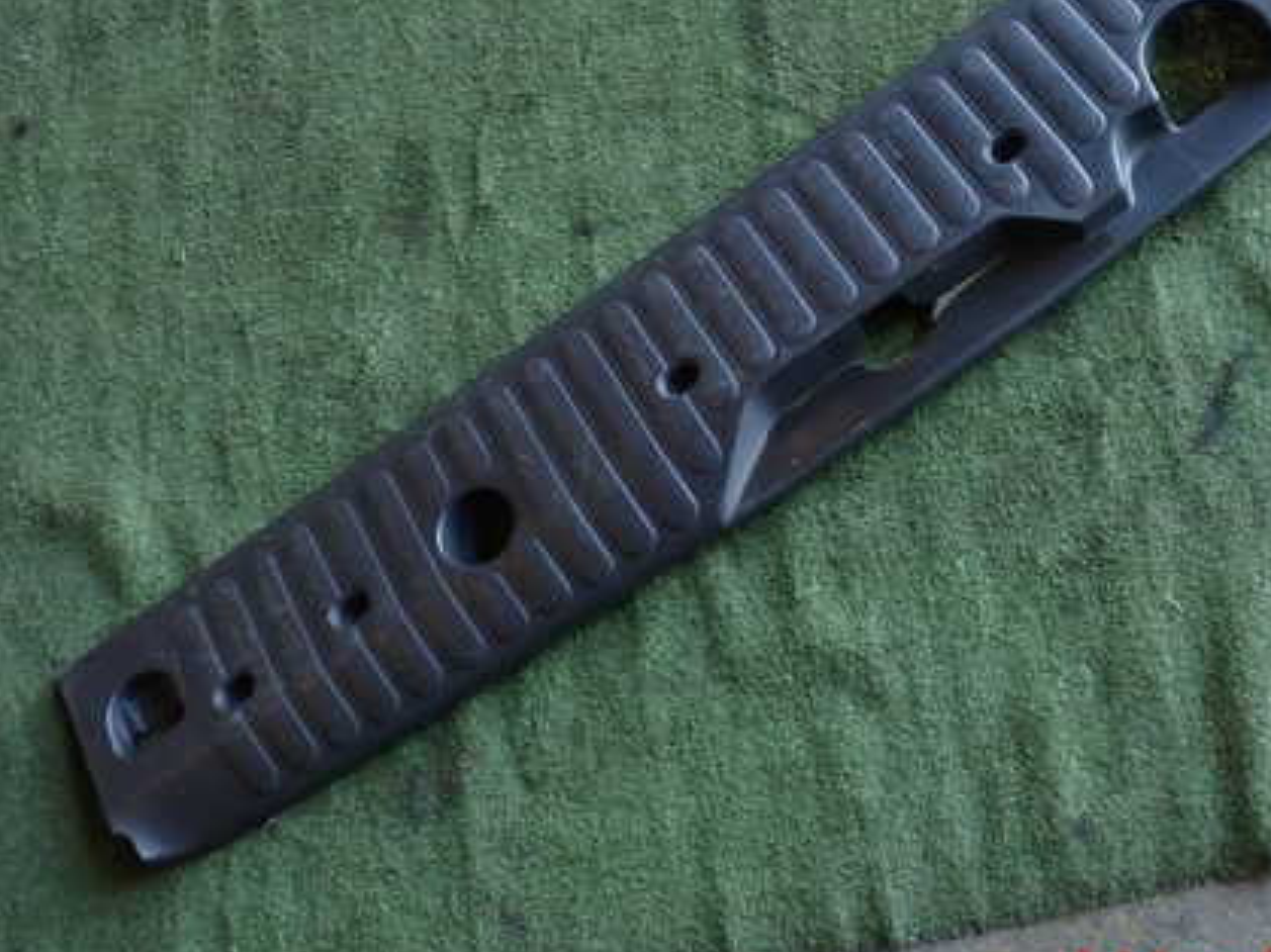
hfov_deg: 43.2
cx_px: 852
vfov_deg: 33.4
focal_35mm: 43
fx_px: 1578
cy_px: 337
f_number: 2.3
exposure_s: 1/50
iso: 200
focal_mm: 5.4
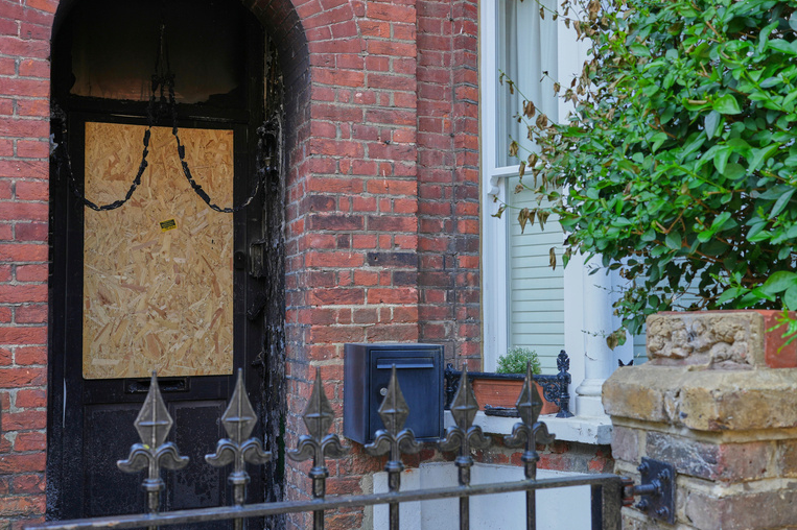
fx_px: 1040
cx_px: 497
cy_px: 257
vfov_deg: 28.6
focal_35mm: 47
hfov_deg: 41.6
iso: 125
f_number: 6.3
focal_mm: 35
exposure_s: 1/60
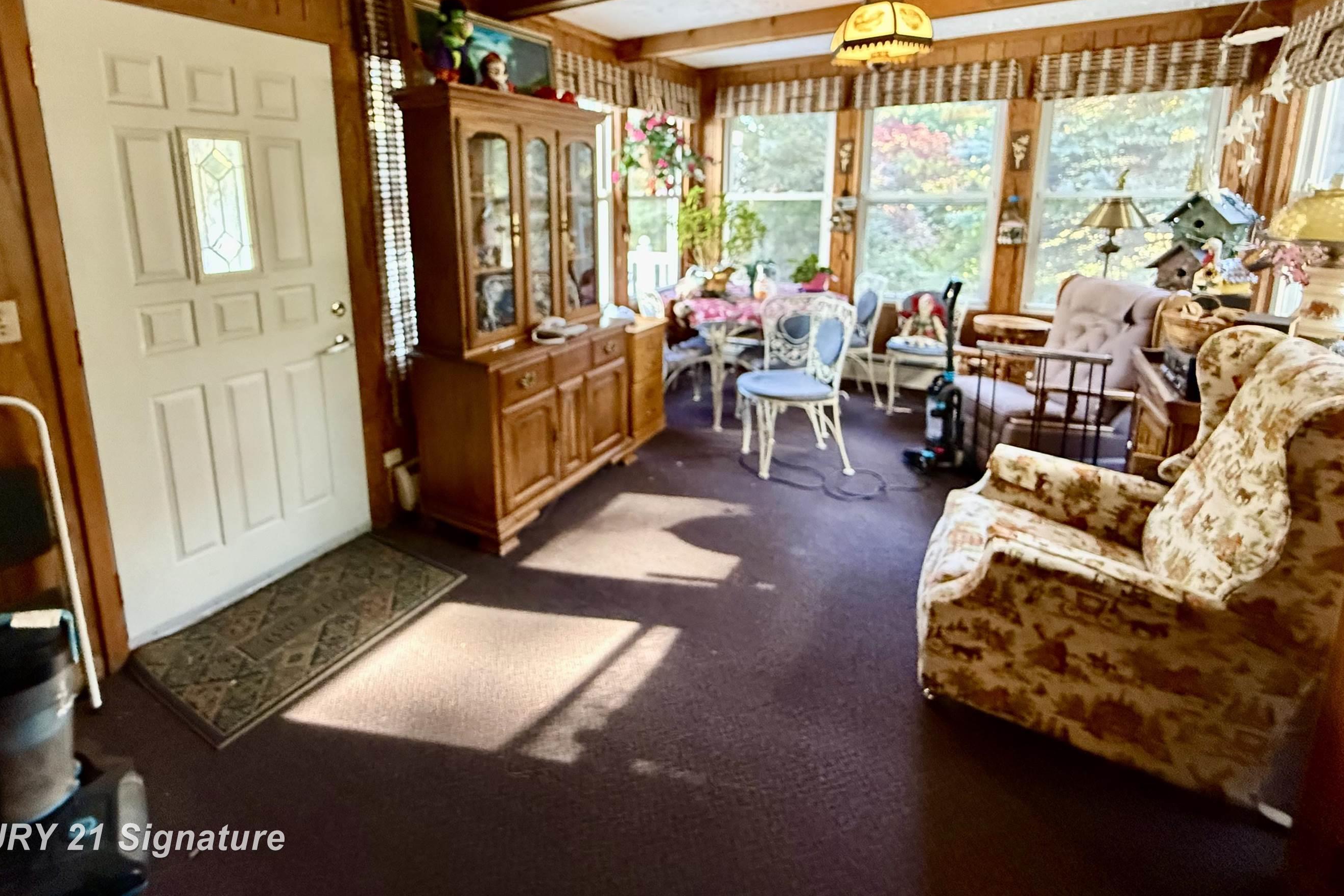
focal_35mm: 17
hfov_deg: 93.1
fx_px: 635
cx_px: 621
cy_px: 309
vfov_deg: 68.7
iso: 800
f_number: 2.2
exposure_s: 1/60
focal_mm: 2.22
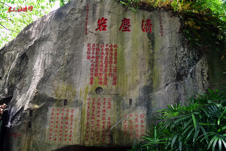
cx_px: 113
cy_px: 76
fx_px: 151
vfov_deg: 53.2
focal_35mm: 24
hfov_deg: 73.7
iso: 800
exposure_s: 1/60
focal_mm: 24
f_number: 5.6
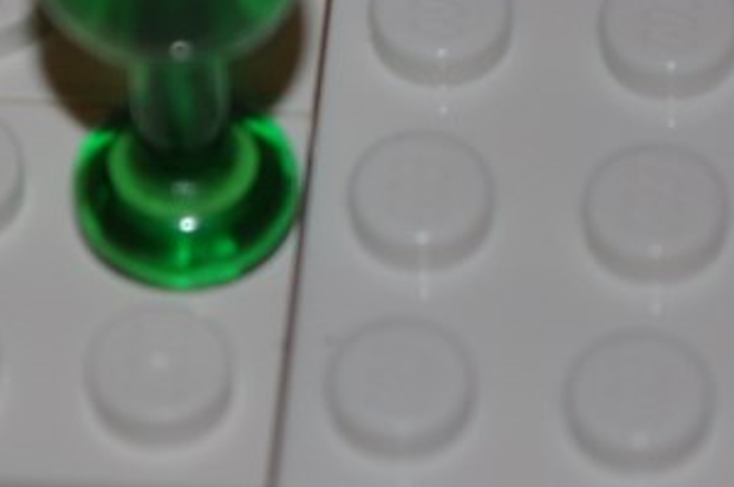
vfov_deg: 3.1
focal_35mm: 441
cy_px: 18
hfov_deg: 4.7
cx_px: 384
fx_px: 8970
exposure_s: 1/30
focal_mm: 55
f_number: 5.6
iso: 200
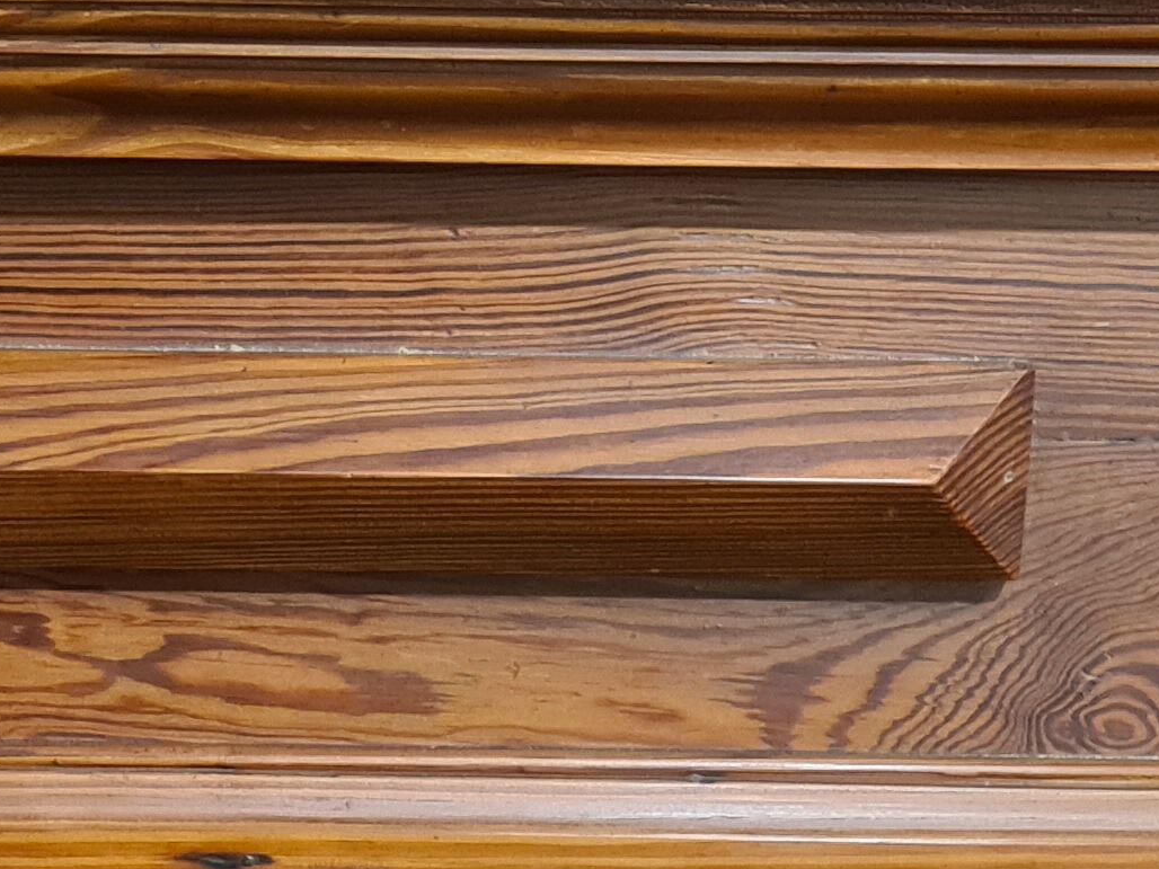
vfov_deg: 14.2
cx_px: 145
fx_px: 3415
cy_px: 924
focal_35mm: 102
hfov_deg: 19.0
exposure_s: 1/25
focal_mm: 5.4
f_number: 1.8
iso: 800
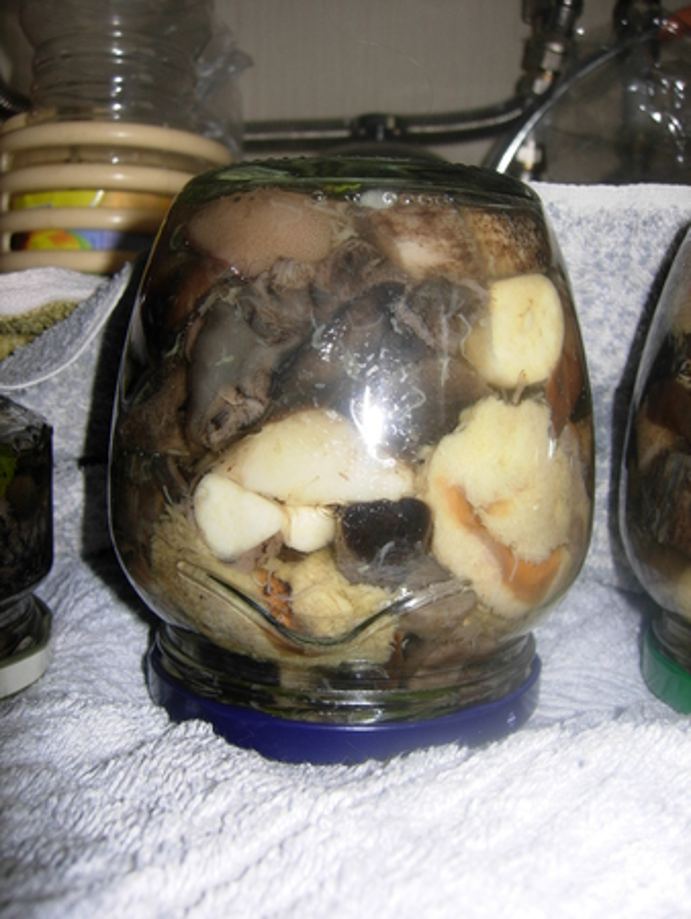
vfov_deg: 51.3
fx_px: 957
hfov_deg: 39.7
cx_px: 346
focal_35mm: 36
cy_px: 460
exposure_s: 1/45.2
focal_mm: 7.5
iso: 50
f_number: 3.8
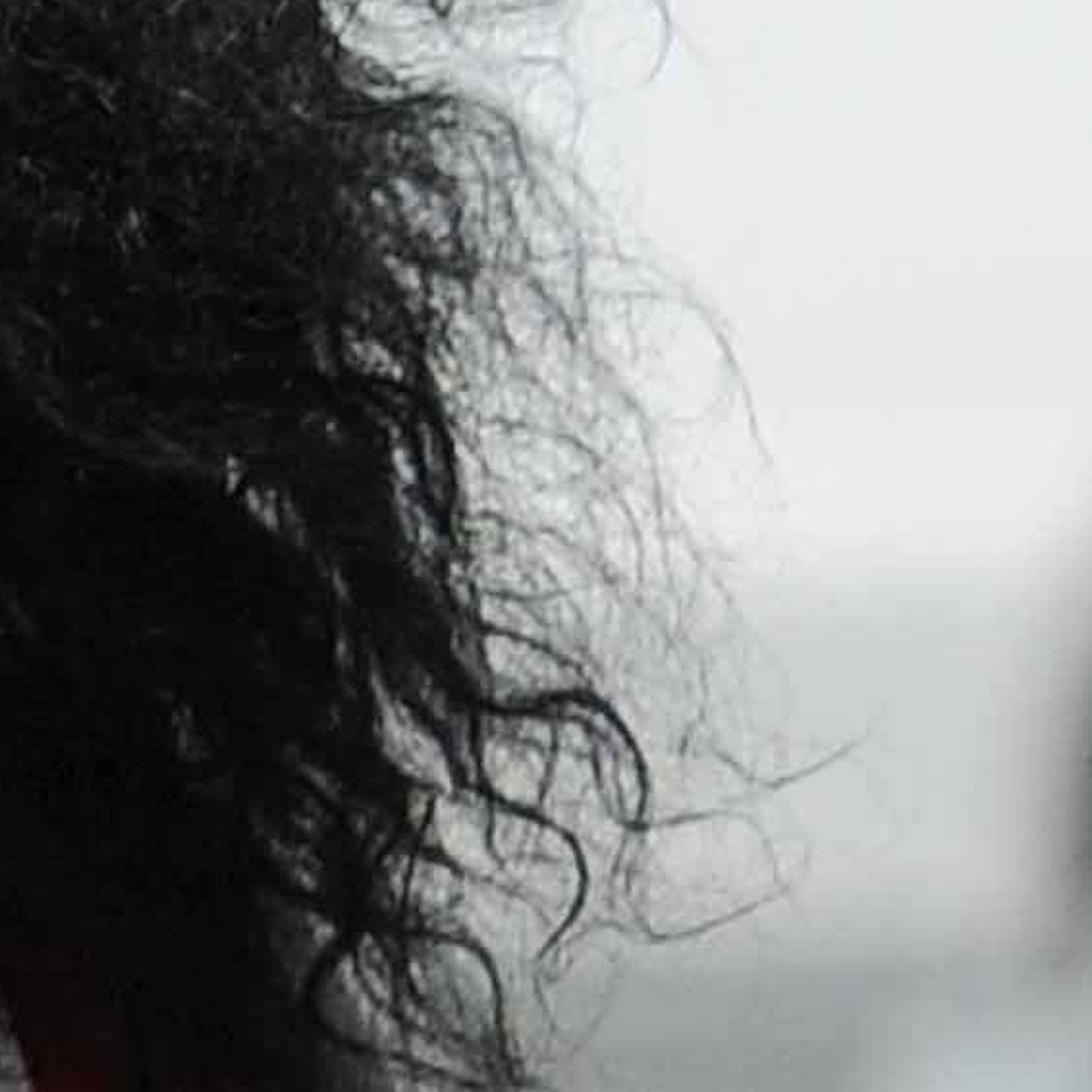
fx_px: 49939
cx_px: -2776
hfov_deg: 1.2
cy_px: 1534
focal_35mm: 1399
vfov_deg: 1.3
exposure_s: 1/2500
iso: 200
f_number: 4
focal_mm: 145
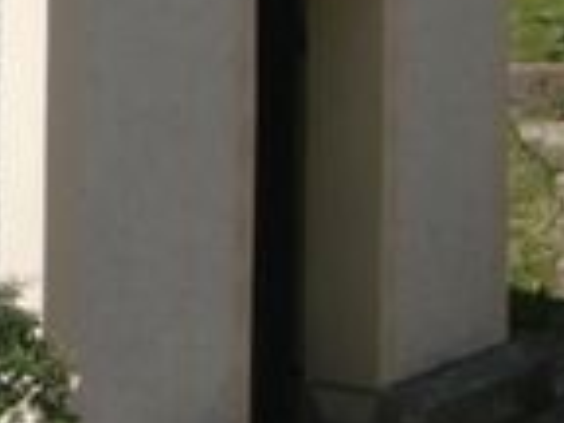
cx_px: -174
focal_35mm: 114
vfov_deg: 12.4
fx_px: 1857
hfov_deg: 16.3
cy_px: -204
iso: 64
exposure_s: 1/250
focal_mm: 4.9
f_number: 7
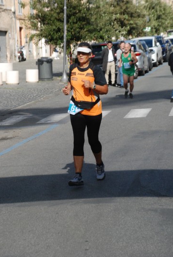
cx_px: 86
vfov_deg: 15.3
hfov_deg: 10.3
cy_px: 119
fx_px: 960
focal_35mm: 134
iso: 1000
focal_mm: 80
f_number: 7.1
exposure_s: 1/2000
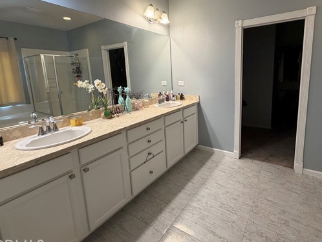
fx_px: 167
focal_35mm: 18
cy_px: 99
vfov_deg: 71.0
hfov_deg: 87.1
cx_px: 186
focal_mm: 2.22
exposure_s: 1/120
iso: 200
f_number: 2.2
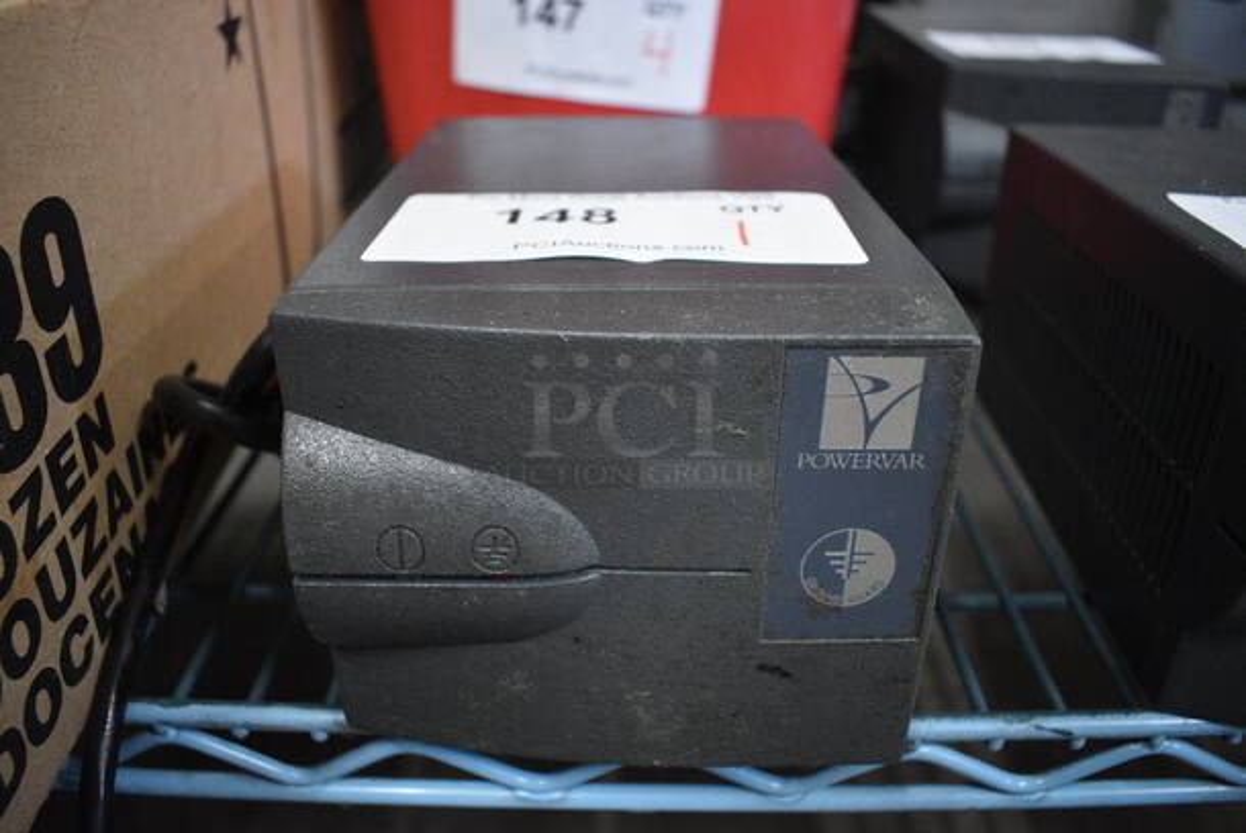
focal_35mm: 27
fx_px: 935
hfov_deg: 67.3
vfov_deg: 48.0
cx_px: 623
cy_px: 416
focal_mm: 18
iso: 3200
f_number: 3.5
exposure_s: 1/50
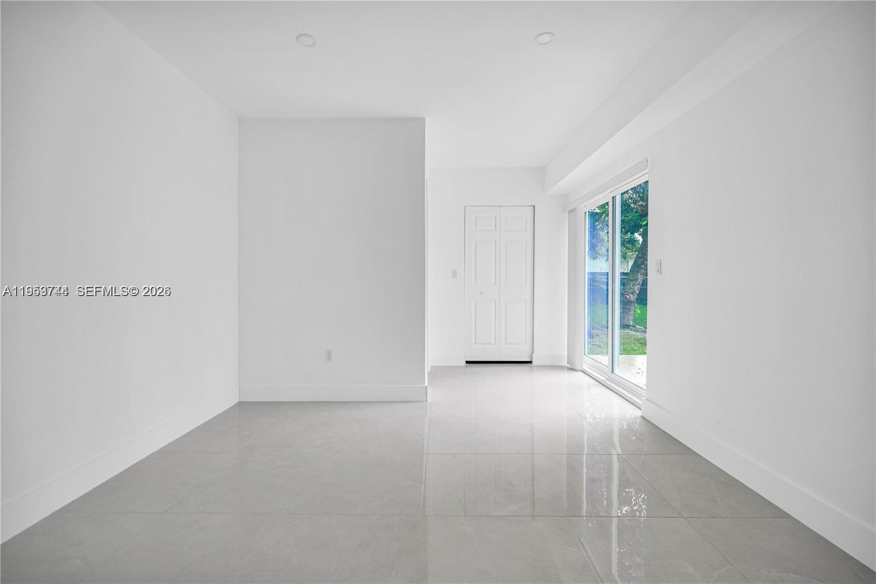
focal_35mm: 14
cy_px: 292
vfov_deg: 81.2
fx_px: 341
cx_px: 438
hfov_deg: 104.2
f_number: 4
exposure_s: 1/15
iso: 110
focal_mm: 14
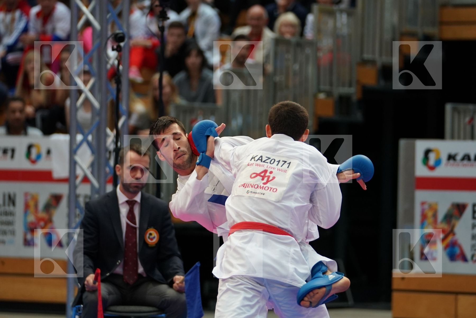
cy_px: 159
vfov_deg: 6.3
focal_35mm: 219
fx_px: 2895
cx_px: 238
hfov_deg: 9.4
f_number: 2.8
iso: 1600
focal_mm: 146
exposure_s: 1/1000
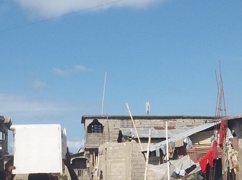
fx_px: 530
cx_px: 62
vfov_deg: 18.8
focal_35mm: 76
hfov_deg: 25.4
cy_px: 181
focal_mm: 4.9
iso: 80
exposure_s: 1/200
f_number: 8.9
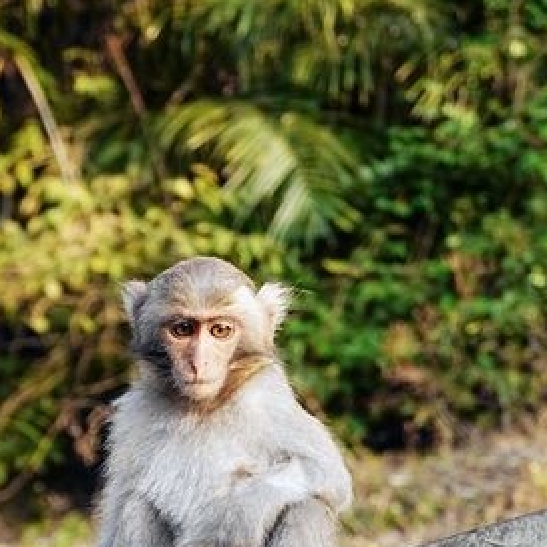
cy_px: 363
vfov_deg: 8.0
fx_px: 3915
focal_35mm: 219
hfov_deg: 8.0
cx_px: 223
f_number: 4
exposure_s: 1/125
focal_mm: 39.61
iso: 250
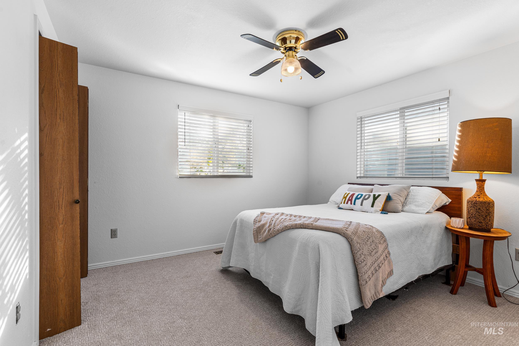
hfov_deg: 95.0
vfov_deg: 72.1
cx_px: 260
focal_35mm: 16
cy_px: 173
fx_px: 238
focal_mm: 16.5
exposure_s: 1/5
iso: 250
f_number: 9
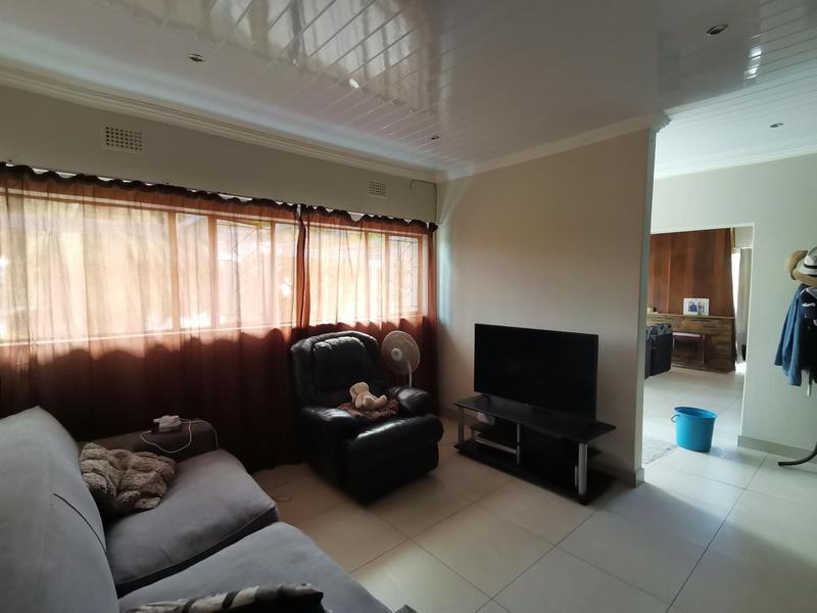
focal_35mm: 17
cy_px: 306
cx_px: 408
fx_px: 401
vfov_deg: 74.7
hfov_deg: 91.0
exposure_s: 1/33.3
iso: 200
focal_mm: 1.78
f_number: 2.4
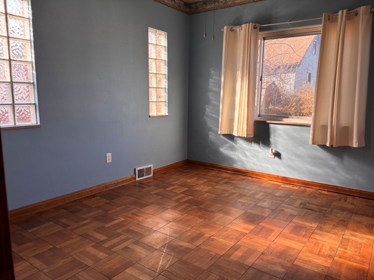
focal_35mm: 26
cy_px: 140
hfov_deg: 67.3
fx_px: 281
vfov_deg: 53.1
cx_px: 187
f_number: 1.6
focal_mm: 5.96
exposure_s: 1/140
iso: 40
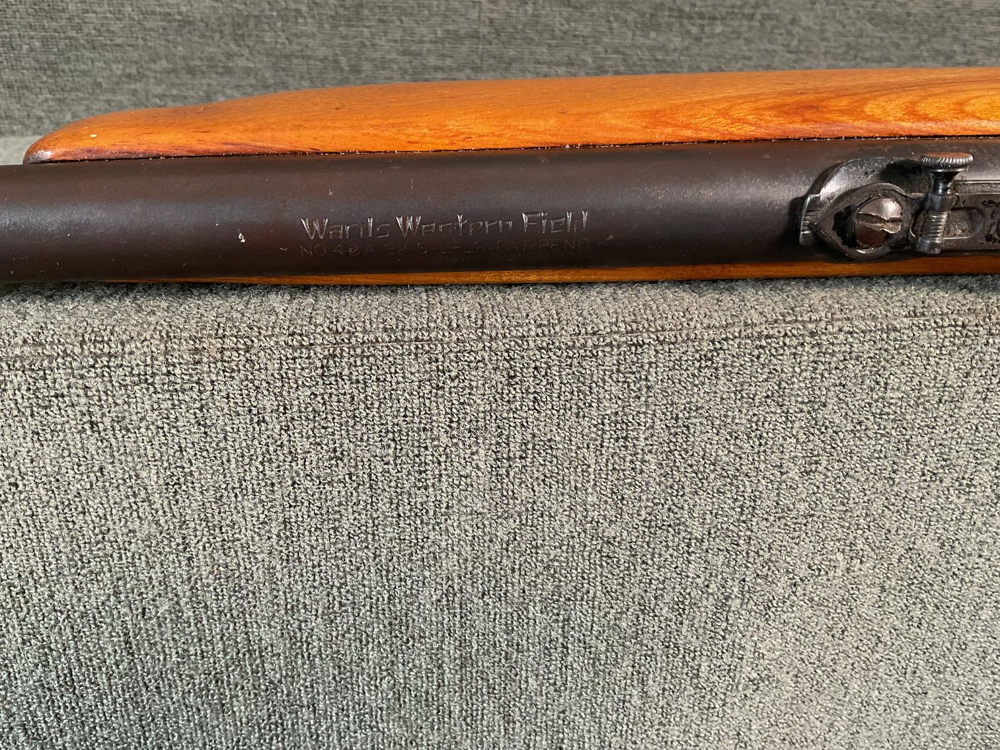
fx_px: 838
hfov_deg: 61.7
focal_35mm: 29
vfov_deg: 48.2
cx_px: 500
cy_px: 375
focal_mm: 3
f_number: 1.8
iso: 250
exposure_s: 1/60
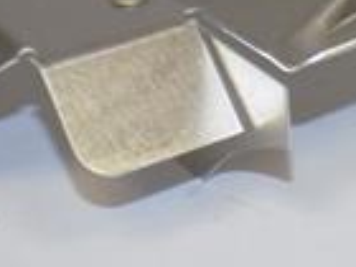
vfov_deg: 8.4
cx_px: 290
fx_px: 1789
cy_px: -88
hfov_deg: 11.3
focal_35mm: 174
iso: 200
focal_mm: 10.5
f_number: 4
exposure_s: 1/30
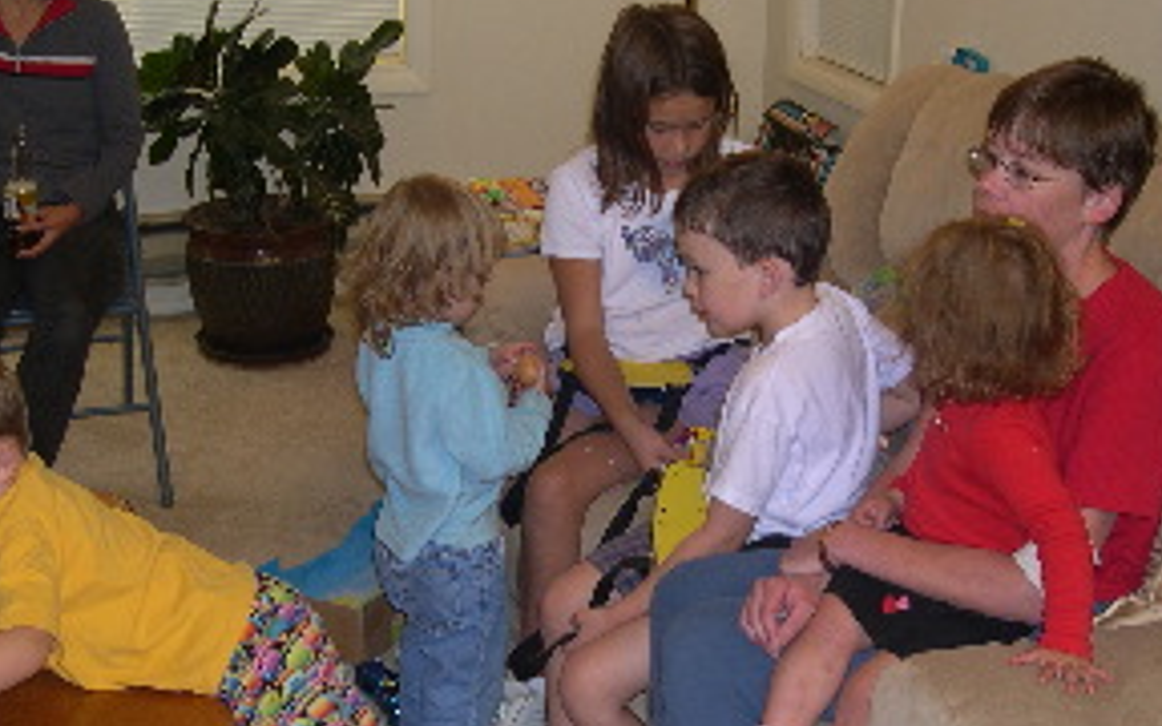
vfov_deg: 20.6
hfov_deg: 32.5
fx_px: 1995
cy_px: 421
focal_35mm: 63
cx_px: 605
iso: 100
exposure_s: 1/60
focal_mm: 8
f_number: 2.8
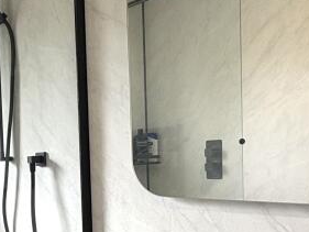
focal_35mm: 51
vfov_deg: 28.0
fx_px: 455
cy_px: 186
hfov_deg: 32.9
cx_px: -30
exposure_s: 1/111
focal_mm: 2.22
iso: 80
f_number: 2.2
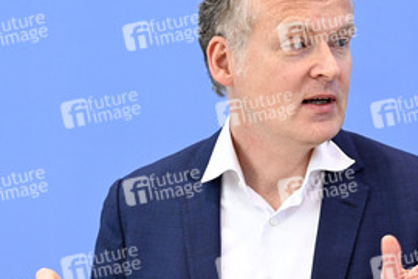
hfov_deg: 14.4
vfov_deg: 9.7
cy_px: 149
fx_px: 1649
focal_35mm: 142
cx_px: 276
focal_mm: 85
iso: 3200
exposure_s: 1/400
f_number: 5.6
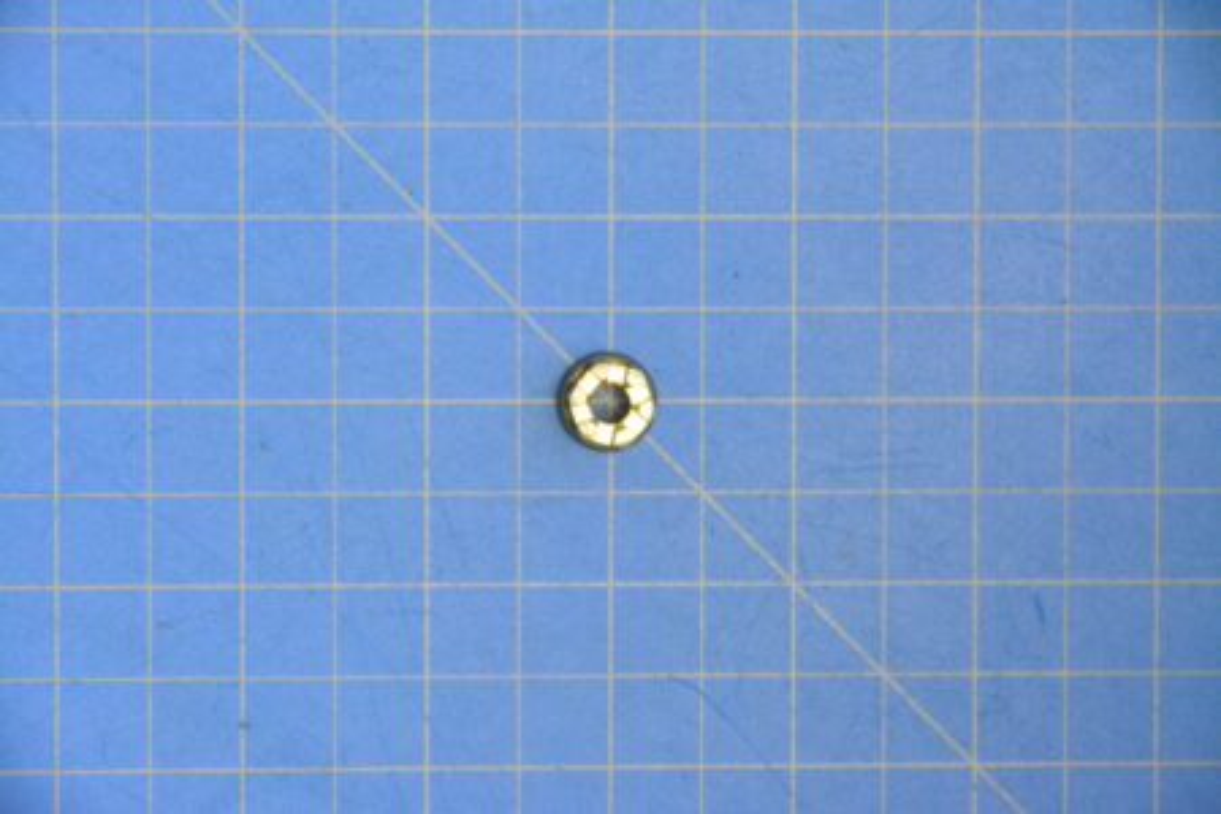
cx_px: 610
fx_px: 7631
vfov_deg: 6.1
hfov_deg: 9.1
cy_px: 407
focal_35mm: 225
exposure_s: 1/10
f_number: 8
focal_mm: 150
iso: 6400
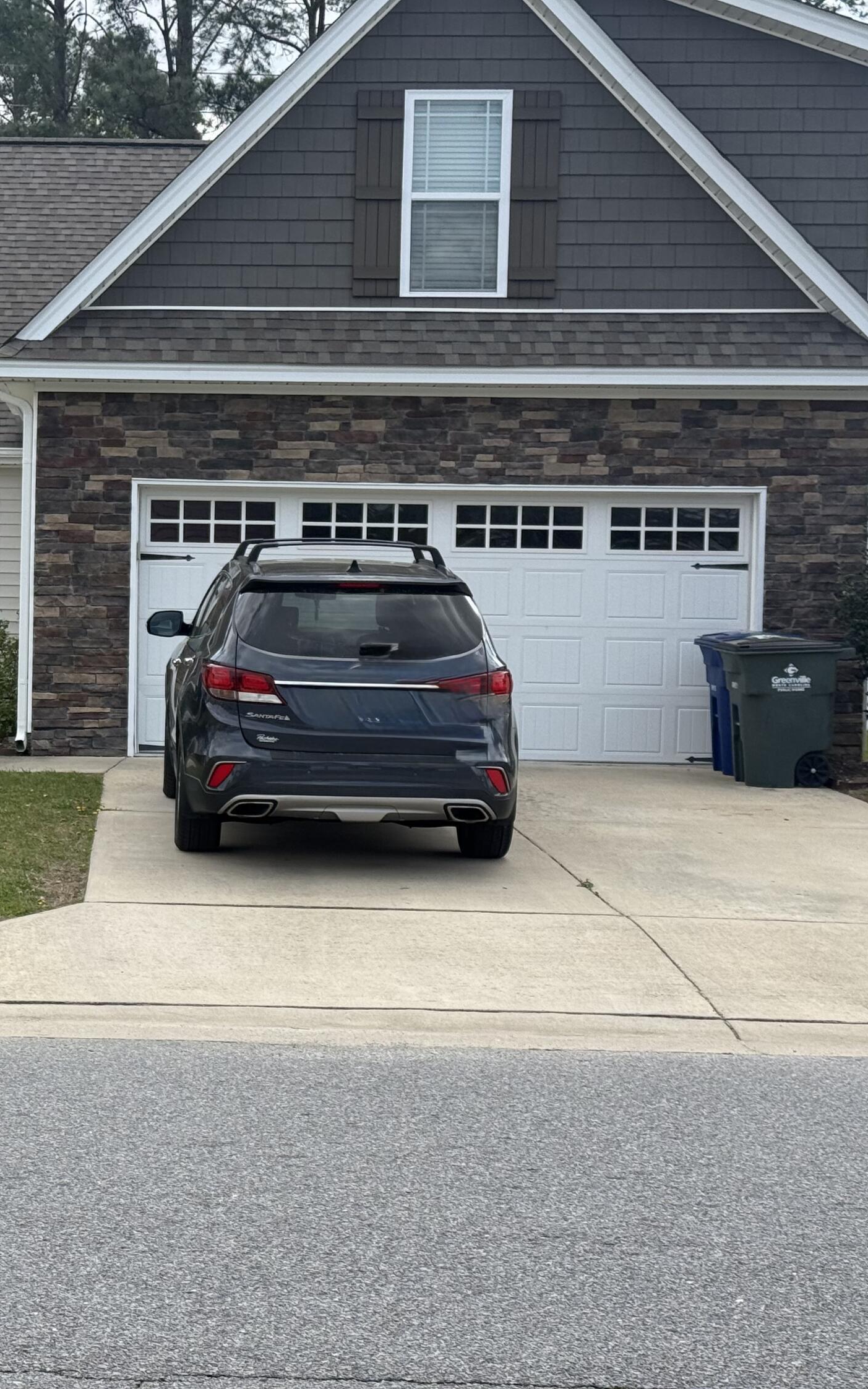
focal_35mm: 68
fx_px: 2574
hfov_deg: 18.8
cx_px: 56
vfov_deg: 30.2
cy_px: 695
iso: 100
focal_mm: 6.76
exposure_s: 1/3534
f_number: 1.78
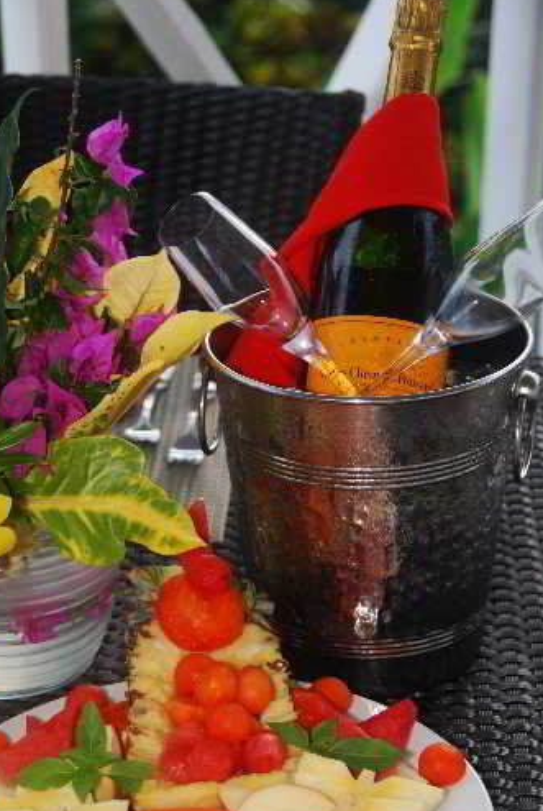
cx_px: 231
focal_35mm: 102
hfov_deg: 13.5
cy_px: 458
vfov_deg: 20.0
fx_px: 2300
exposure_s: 1/100
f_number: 5
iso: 200
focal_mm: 56
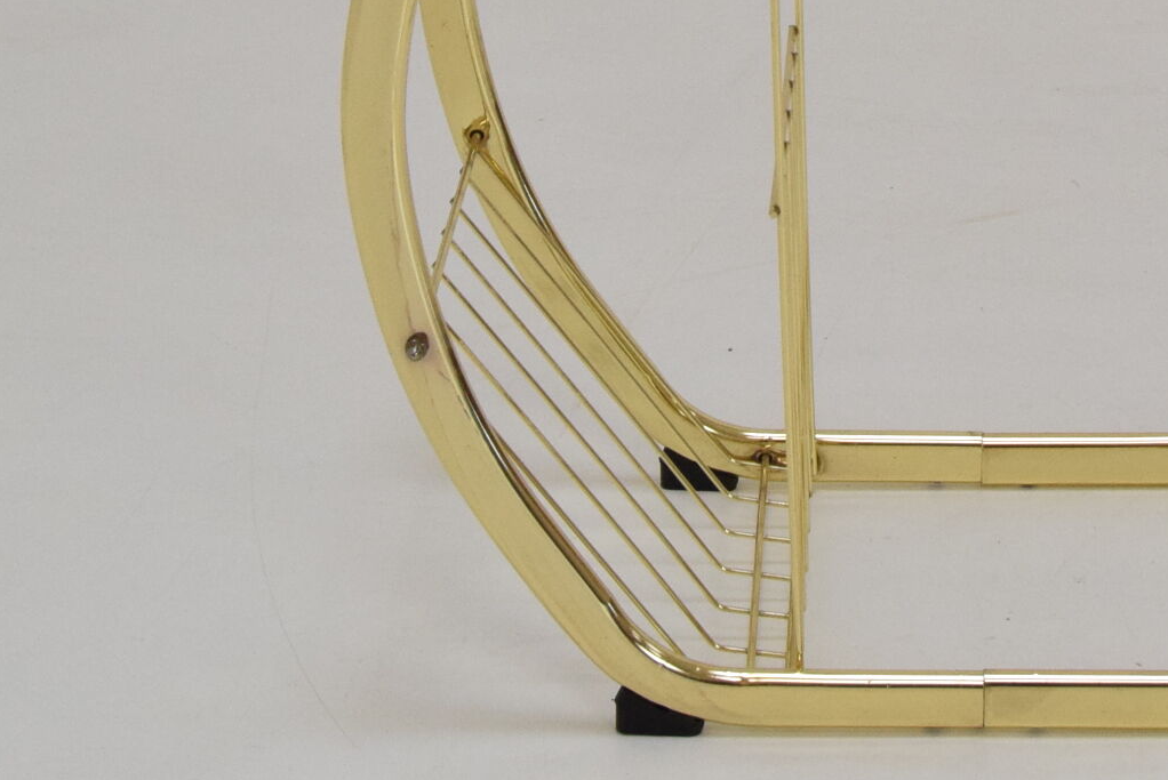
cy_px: -31
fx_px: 3993
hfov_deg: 16.5
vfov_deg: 11.0
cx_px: 919
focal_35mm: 123
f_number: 9
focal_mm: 28
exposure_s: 1/320
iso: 1600
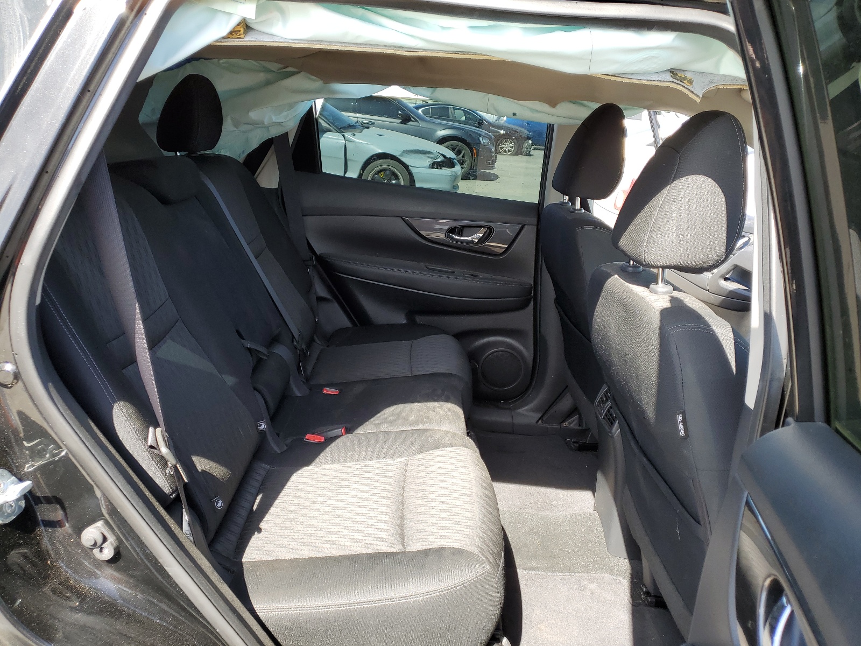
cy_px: 323
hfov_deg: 67.3
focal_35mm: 26
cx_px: 430
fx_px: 647
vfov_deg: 53.1
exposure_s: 1/286
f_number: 1.5
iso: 50
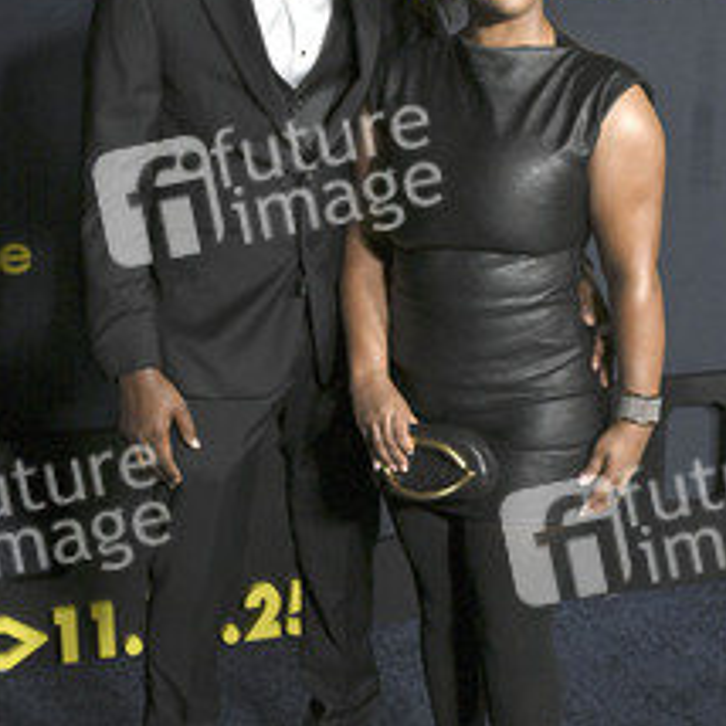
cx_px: 366
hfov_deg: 27.7
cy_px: 356
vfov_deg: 27.7
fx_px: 1471
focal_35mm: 62
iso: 2000
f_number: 6.3
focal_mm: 39
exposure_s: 1/320
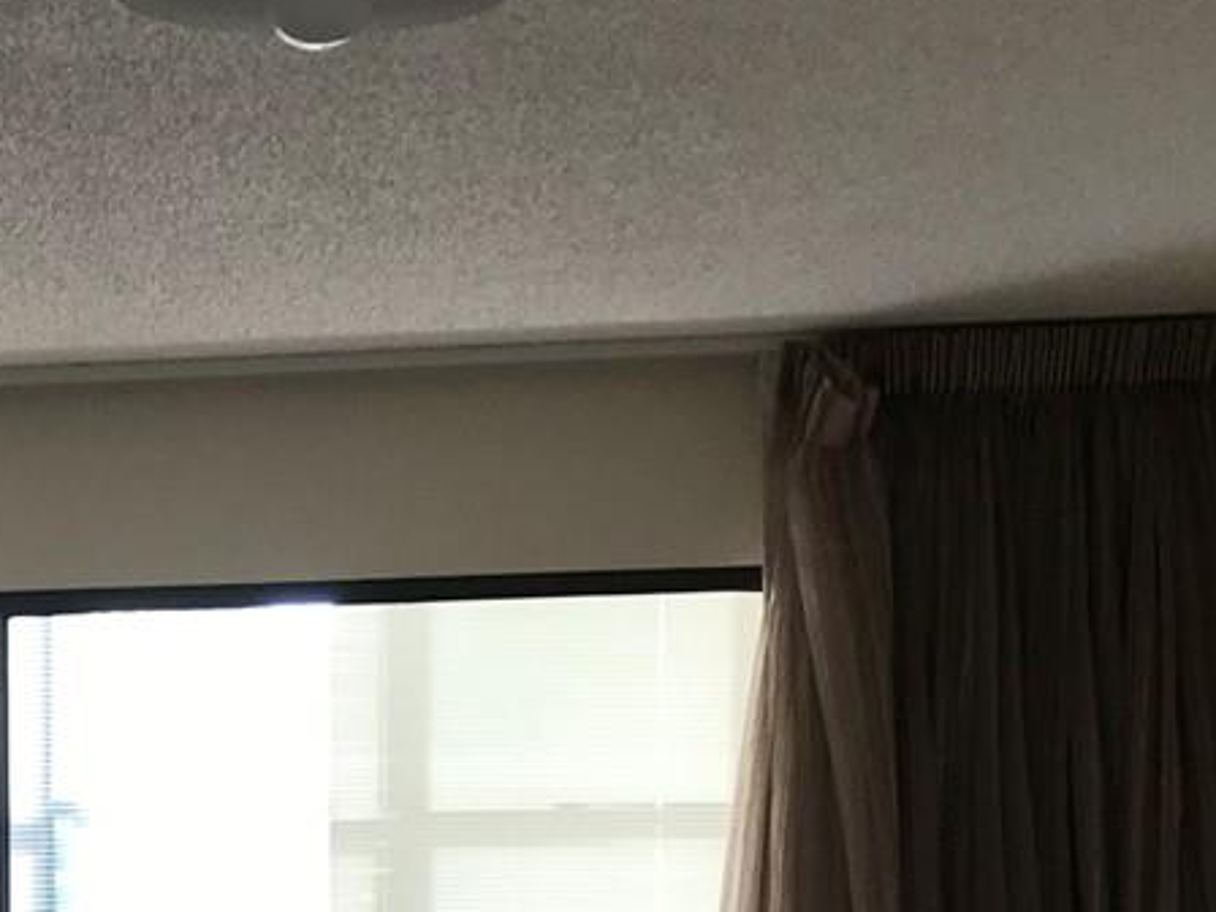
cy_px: 1197
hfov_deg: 18.7
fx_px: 3513
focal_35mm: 100
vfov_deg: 14.2
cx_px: -214
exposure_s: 1/60
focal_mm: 3.99
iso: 25
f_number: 1.8
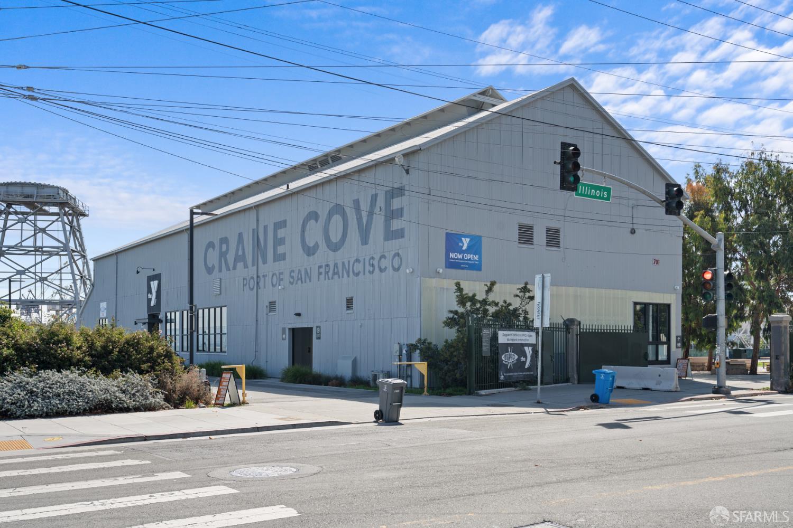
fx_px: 771
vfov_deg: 37.9
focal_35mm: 35
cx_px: 396
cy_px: 264
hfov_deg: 54.4
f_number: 8
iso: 100
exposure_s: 1/250
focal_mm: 35
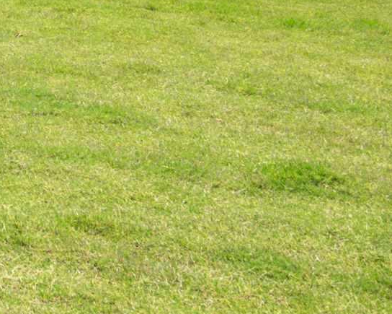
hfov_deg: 12.9
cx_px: -487
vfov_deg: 11.8
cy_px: -224
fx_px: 1415
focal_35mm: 122
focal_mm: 23
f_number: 5.6
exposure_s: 1/500
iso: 125
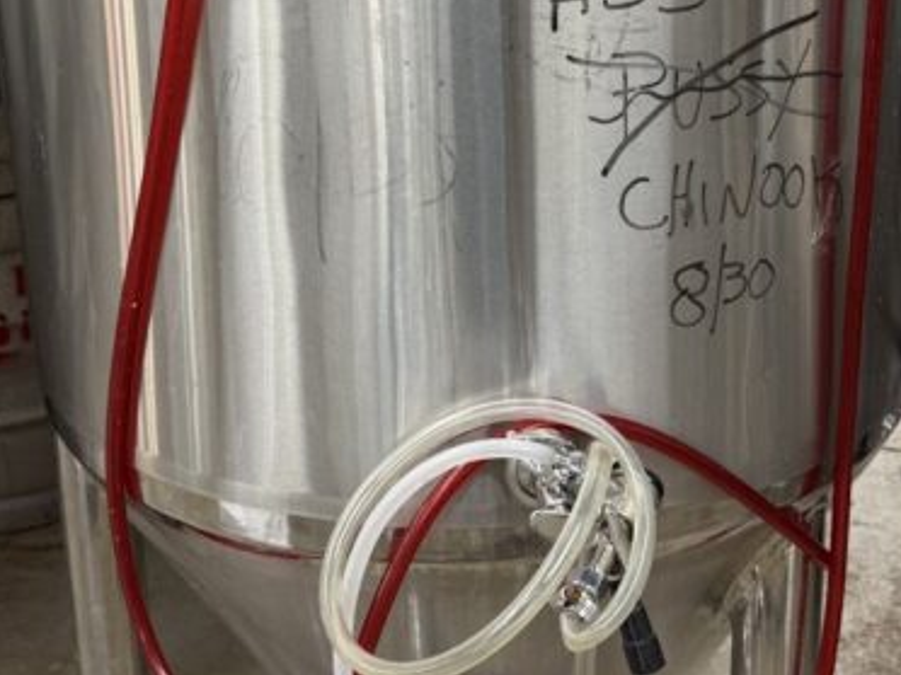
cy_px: 135
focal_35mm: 66
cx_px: 494
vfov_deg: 22.0
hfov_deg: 29.4
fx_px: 1718
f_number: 1.78
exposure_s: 1/60
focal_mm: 6.76
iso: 125
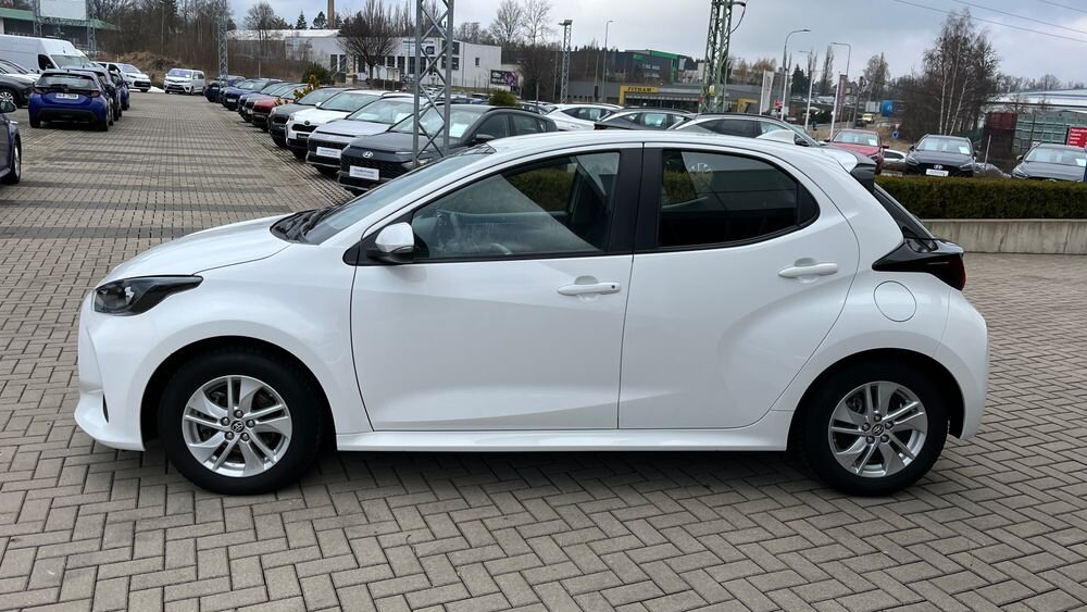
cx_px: 541
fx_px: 836
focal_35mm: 29
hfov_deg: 66.1
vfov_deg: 40.2
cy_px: 277
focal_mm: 5.1
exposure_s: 1/1212
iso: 50
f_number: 1.6
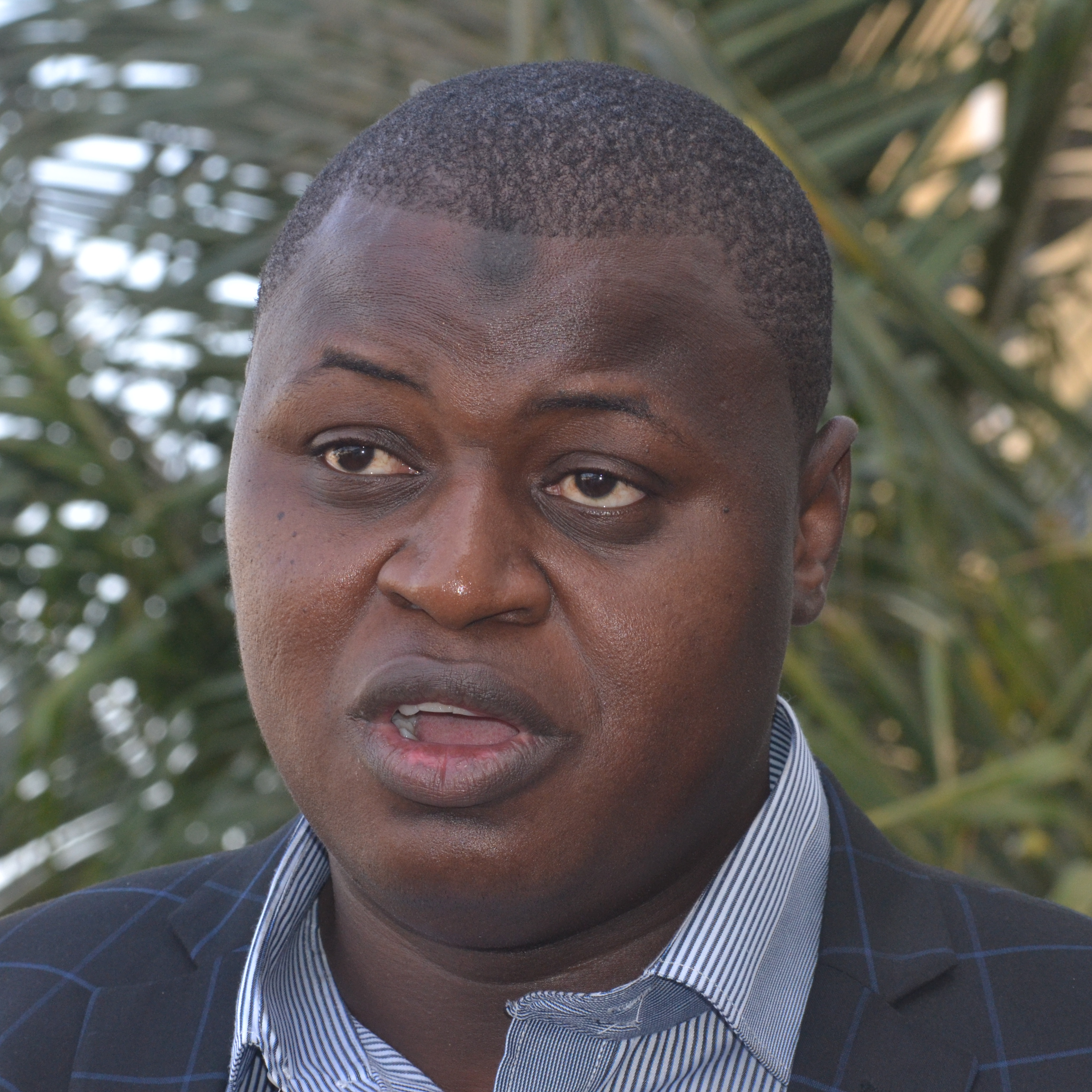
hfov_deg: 12.2
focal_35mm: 144
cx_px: 465
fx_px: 5127
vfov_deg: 12.2
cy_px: 545
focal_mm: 75
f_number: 10
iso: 800
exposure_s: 1/200
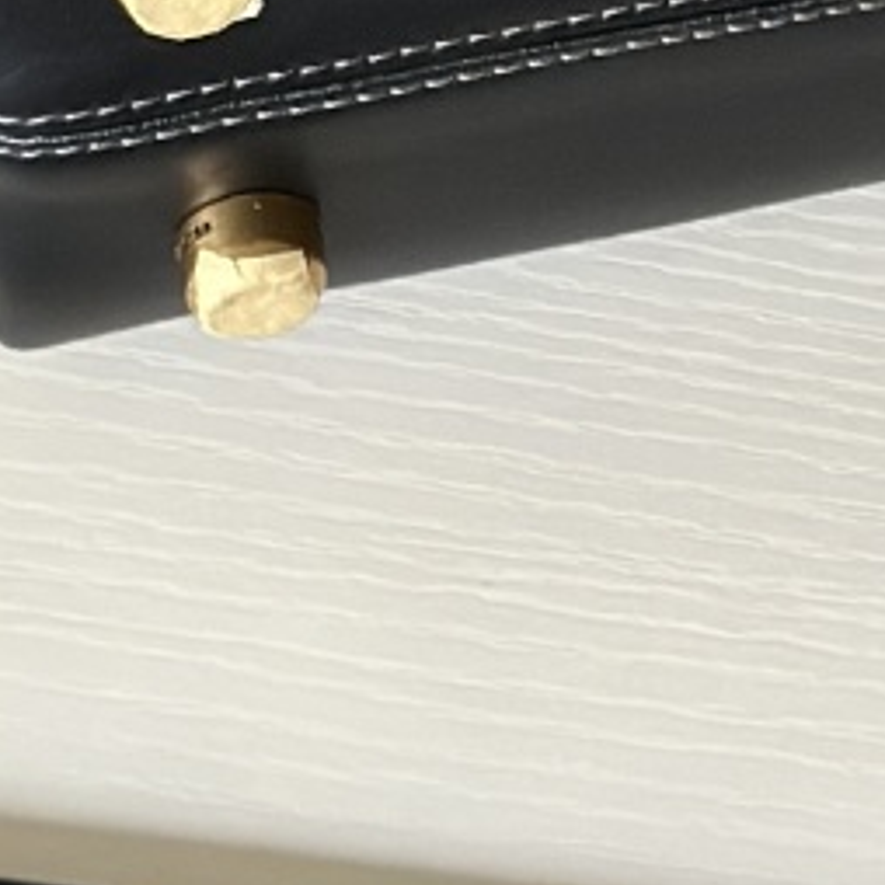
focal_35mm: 241
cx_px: 927
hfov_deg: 7.2
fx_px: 6971
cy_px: -920
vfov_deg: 7.0
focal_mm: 6.86
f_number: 1.78
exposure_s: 1/60
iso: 400
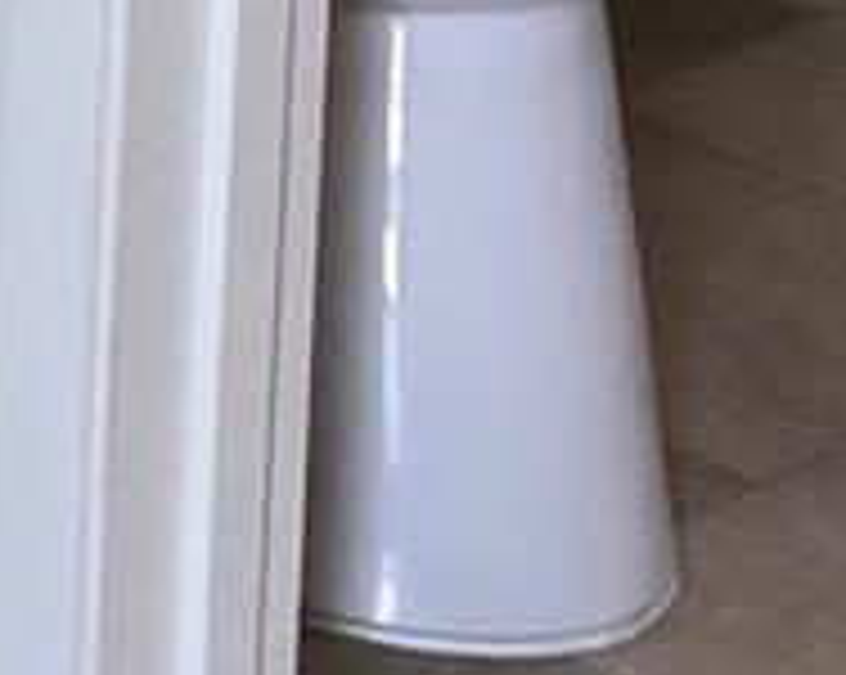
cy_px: -1602
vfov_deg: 6.3
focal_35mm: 218
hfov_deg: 8.1
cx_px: -1228
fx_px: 5453
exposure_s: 1/30
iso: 25
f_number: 1.8
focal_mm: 4
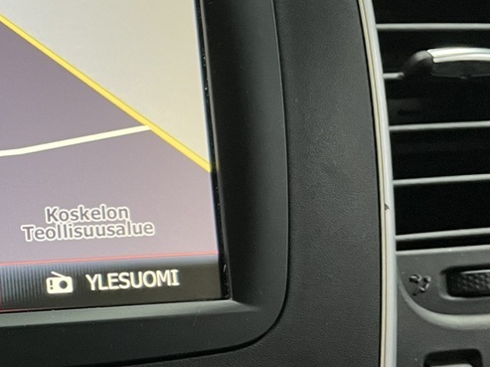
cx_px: -144
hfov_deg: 22.9
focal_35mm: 76
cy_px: 287
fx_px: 1075
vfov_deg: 19.2
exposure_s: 1/50
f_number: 1.6
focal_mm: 5.1
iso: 125
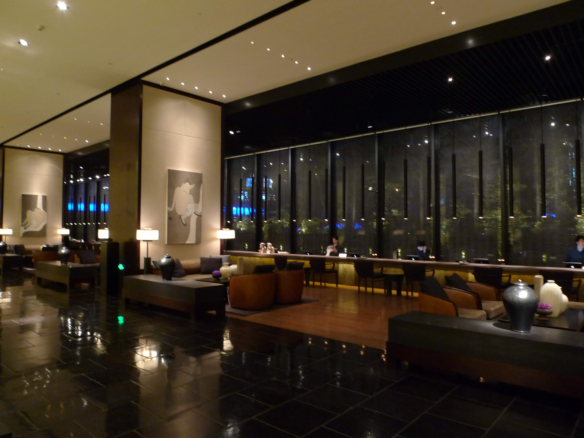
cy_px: 219
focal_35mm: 24
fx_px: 405
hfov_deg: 71.6
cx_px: 292
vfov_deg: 56.8
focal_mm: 5.1
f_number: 2.8
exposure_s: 1/4
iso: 400
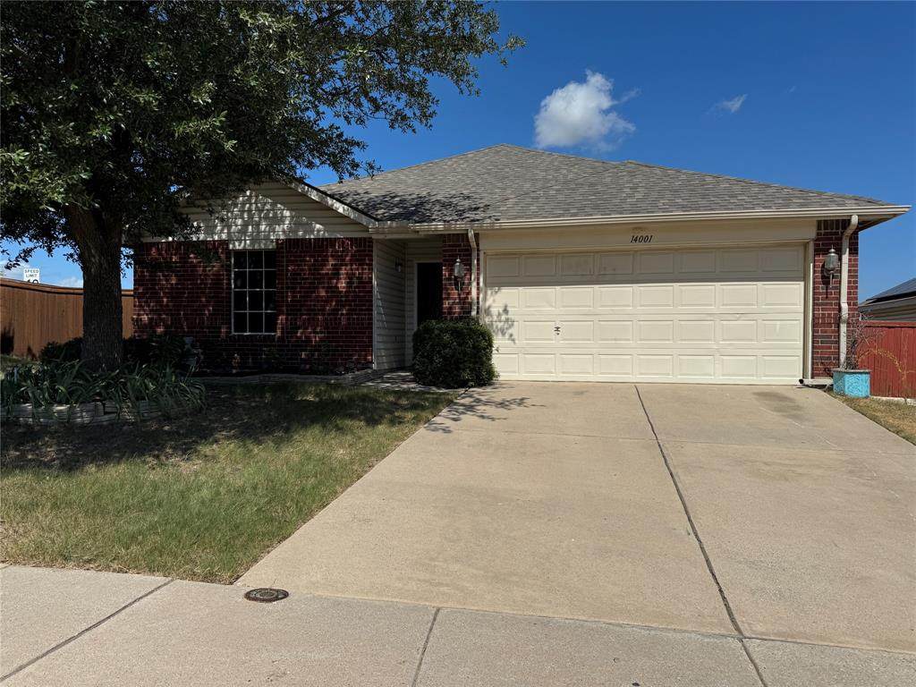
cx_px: 458
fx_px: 635
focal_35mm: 24
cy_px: 344
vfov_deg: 56.8
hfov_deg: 71.6
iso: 80
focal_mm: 6.76
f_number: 1.78
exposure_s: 1/9009
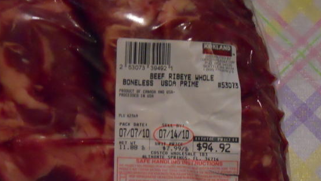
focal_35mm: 79
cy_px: 131
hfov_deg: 26.8
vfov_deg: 15.2
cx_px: 177
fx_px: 673
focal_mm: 11.2
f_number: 4
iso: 800
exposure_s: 1/30
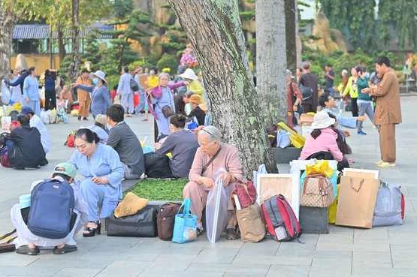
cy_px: 117
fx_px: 949
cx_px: 225
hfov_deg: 24.8
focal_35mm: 82
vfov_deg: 16.6
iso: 200
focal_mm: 70
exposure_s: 1/320
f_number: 3.5
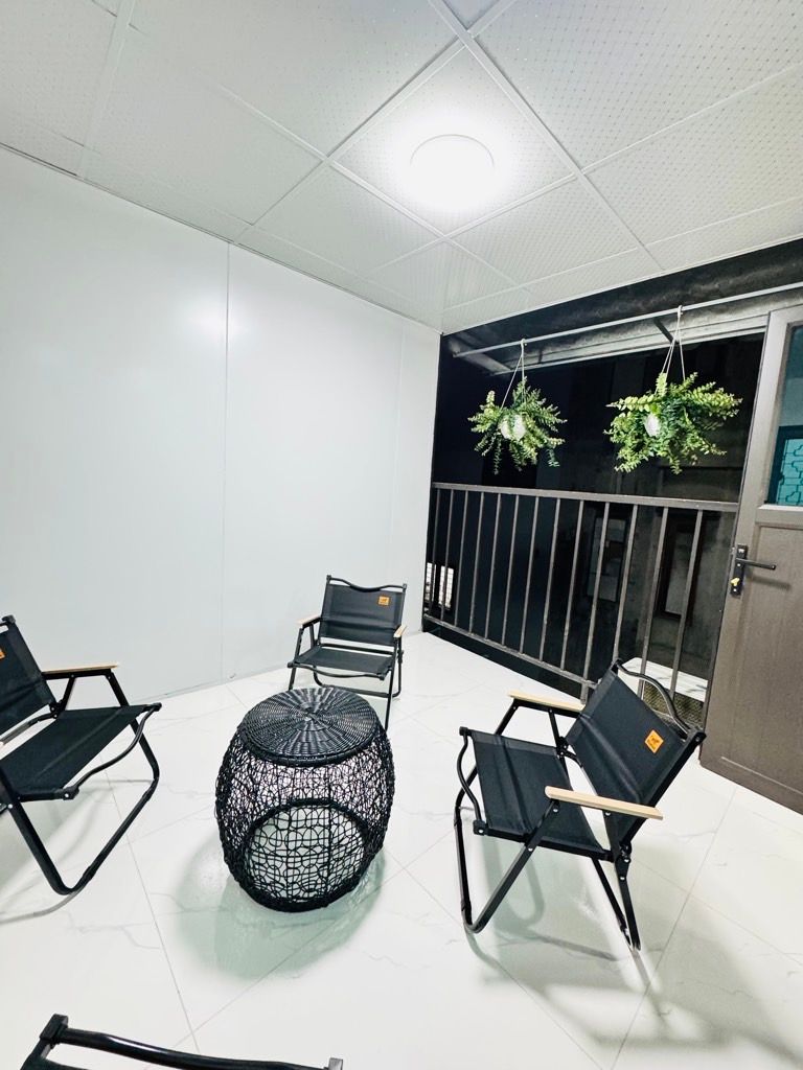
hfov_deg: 85.7
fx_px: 433
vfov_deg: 102.1
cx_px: 402
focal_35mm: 14
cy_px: 535
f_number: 2.2
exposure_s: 1/50
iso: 500
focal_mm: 2.22
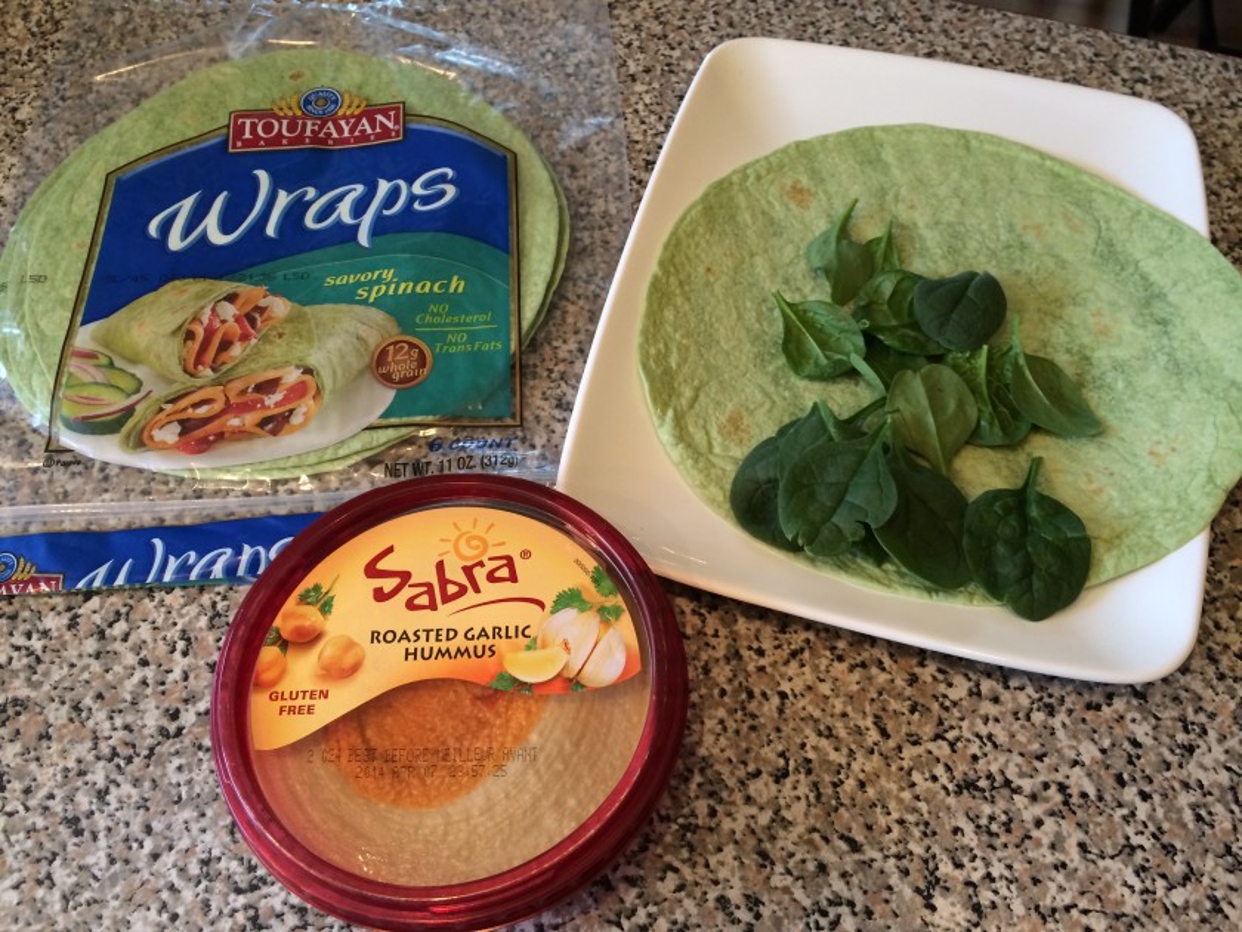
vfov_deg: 46.8
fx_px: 1076
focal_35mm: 30
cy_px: 466
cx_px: 621
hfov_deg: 60.0
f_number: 2.2
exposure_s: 1/30
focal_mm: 4.12
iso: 100
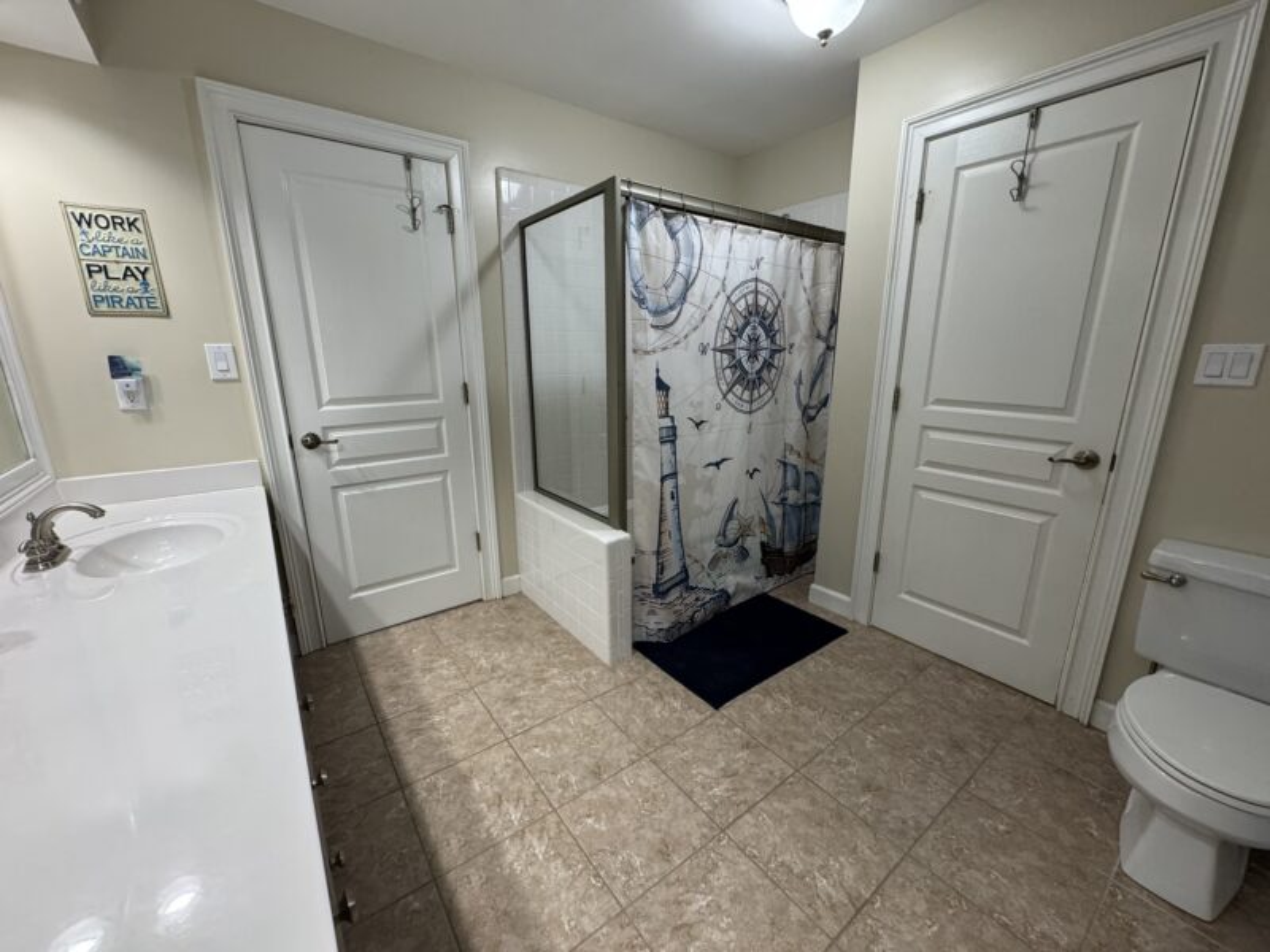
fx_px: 514
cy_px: 476
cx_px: 635
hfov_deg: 102.1
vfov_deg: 85.7
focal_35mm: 14
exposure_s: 1/60
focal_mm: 2.22
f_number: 2.2
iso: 320
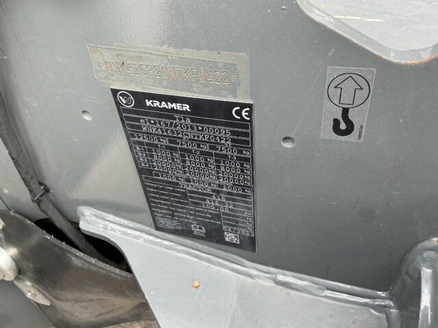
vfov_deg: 49.7
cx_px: 219
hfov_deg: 63.4
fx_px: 354
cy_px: 164
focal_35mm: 28
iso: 32
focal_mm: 3
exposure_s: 1/122
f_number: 1.8
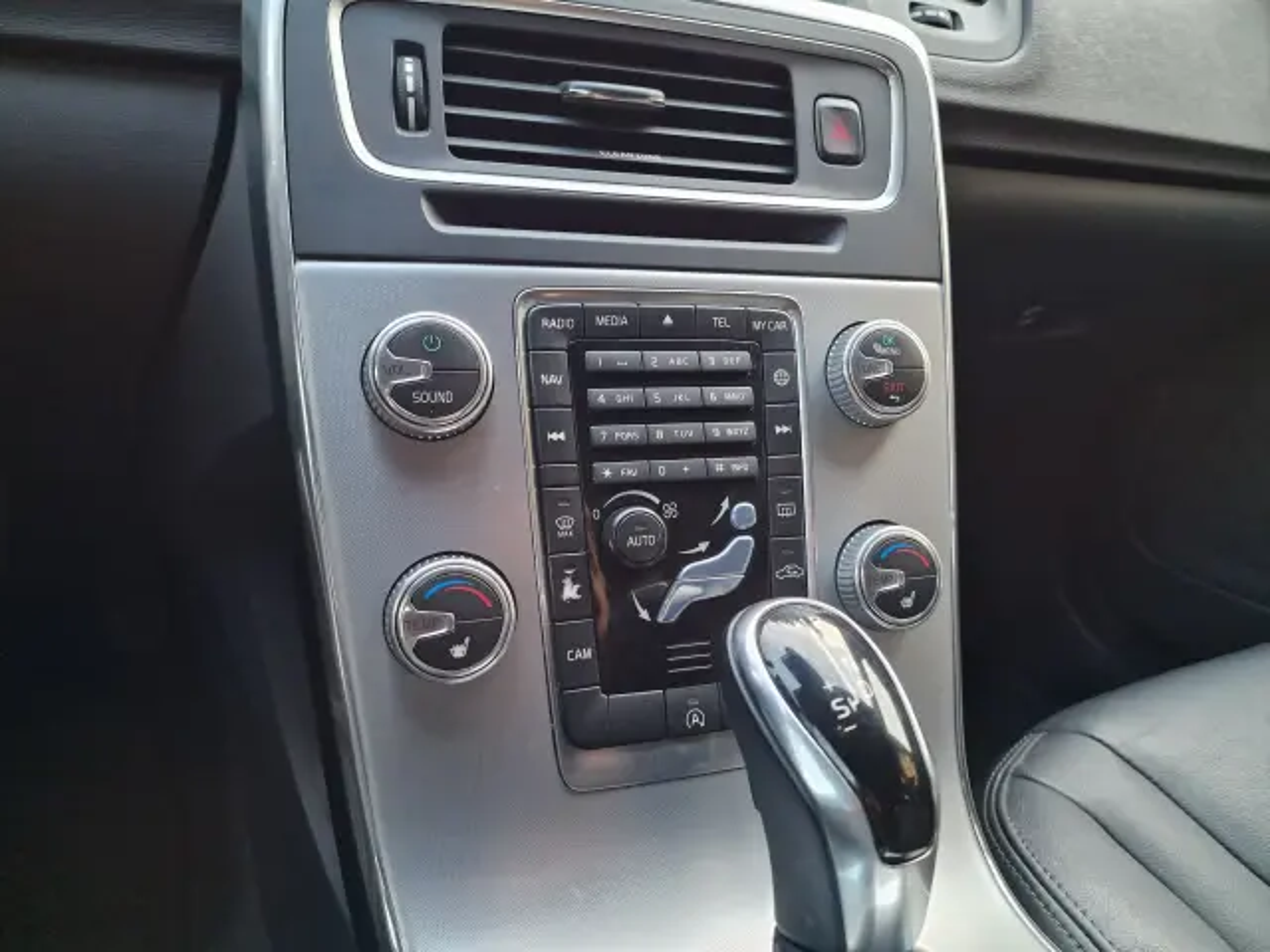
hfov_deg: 73.9
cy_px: 476
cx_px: 635
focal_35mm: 23
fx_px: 844
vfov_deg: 58.9
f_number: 1.8
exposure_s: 1/100
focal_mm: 6.4
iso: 1000
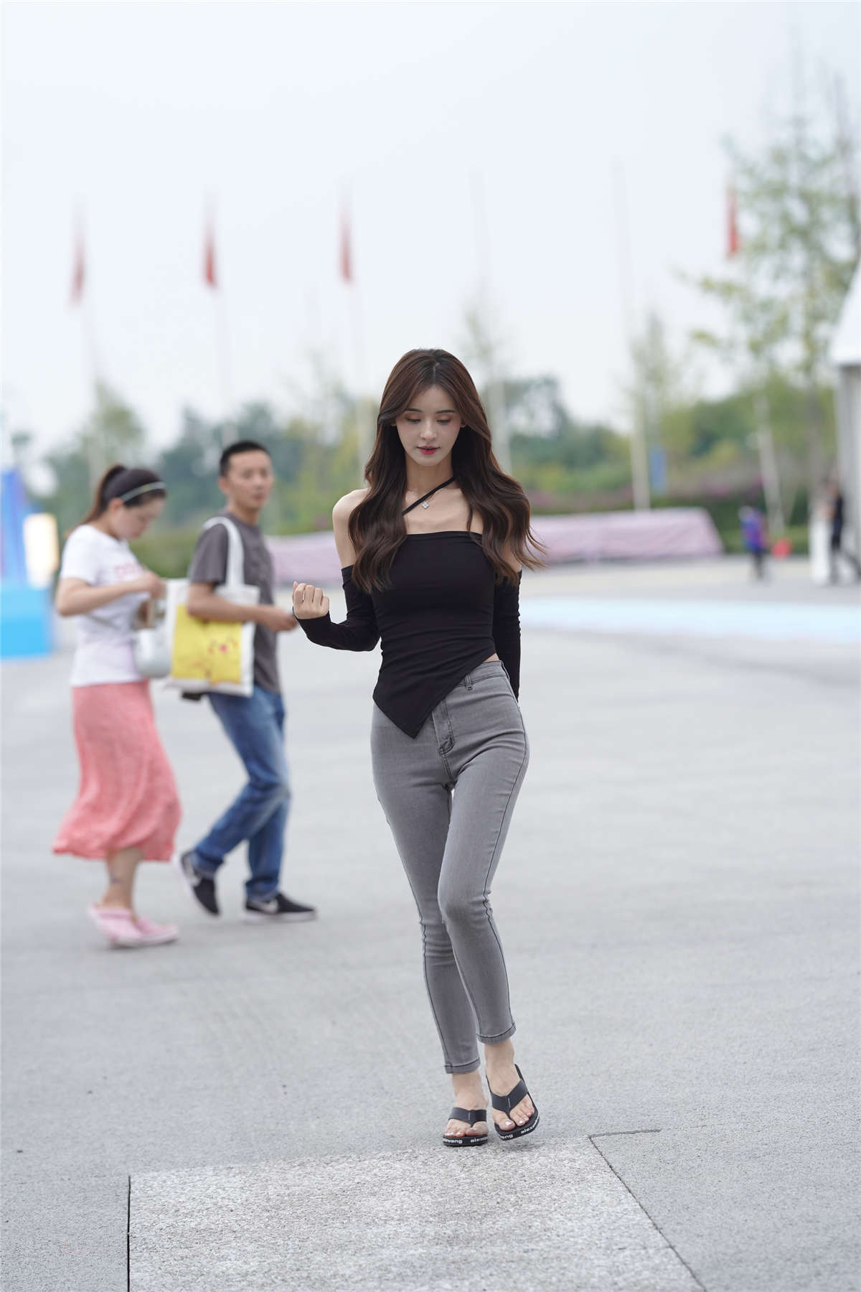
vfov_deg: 15.2
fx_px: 4843
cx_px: 430
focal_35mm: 135
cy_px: 646
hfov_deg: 10.2
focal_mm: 135
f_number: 3.2
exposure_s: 1/400
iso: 500
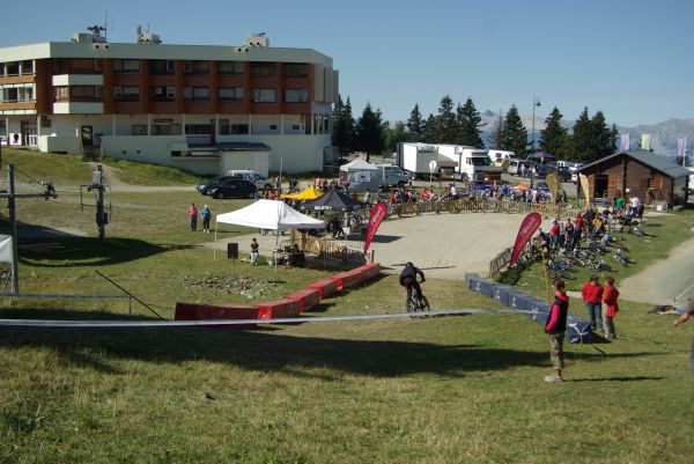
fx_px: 810
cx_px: 347
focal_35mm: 42
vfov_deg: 31.9
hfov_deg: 46.4
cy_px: 232
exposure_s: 1/1000
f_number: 4.5
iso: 100
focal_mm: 28
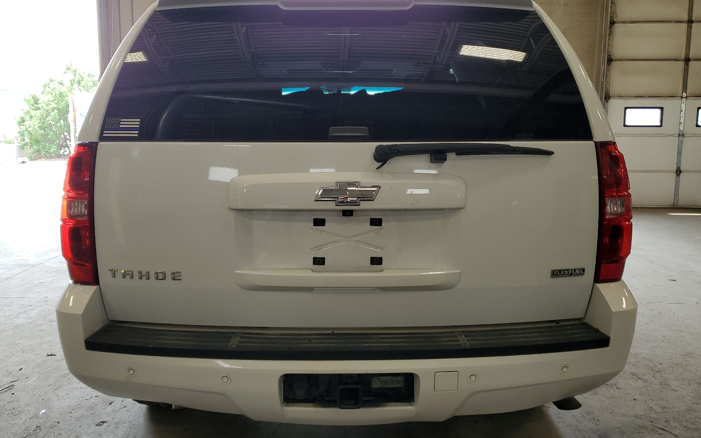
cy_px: 194
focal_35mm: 28
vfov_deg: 44.5
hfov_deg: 66.5
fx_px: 535
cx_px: 347
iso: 50
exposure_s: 1/141
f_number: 1.5
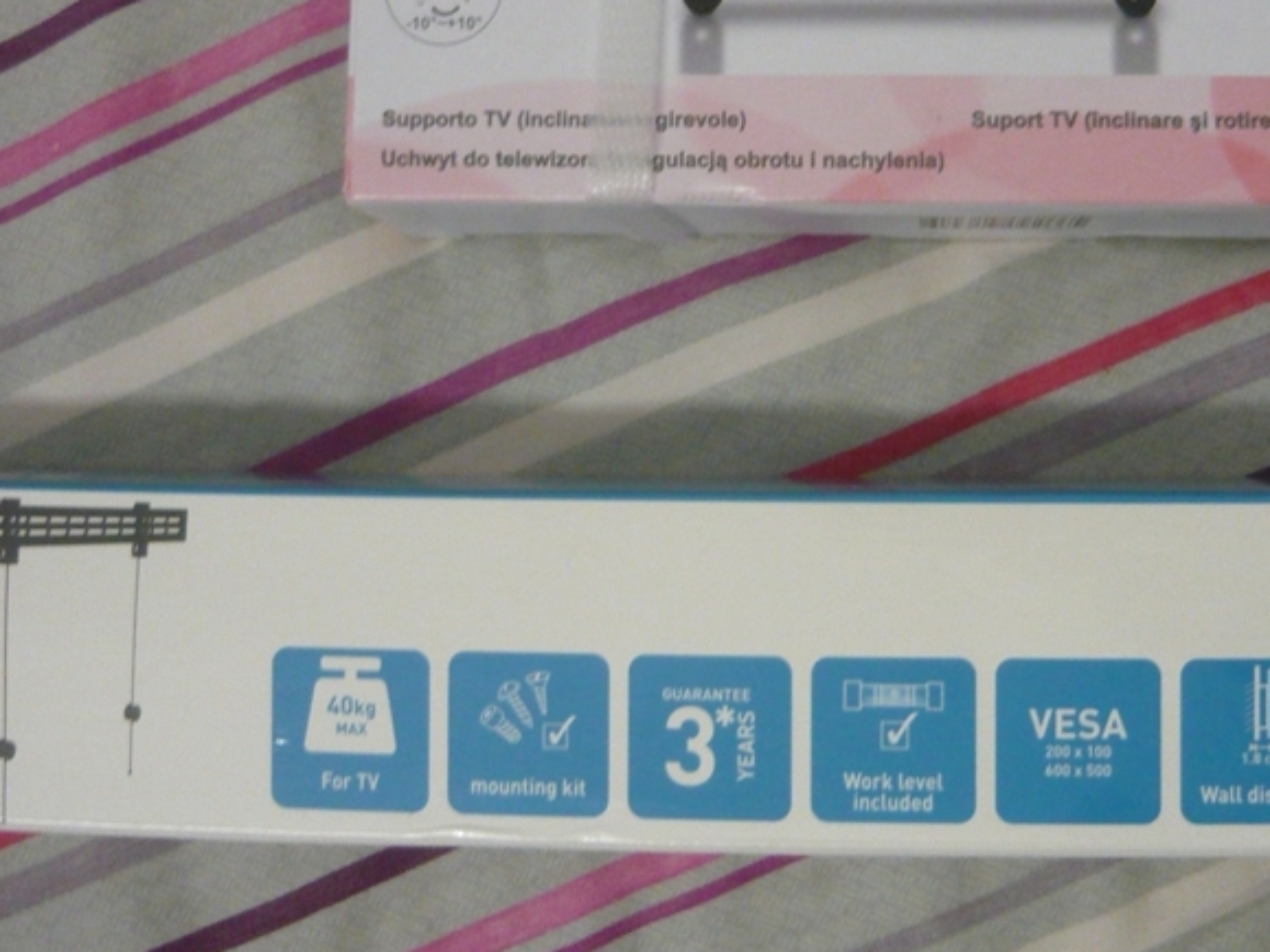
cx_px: 781
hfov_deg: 33.6
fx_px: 2091
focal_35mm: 57
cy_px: 184
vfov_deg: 25.2
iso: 400
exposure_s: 1/25
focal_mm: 5.5
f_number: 2.8
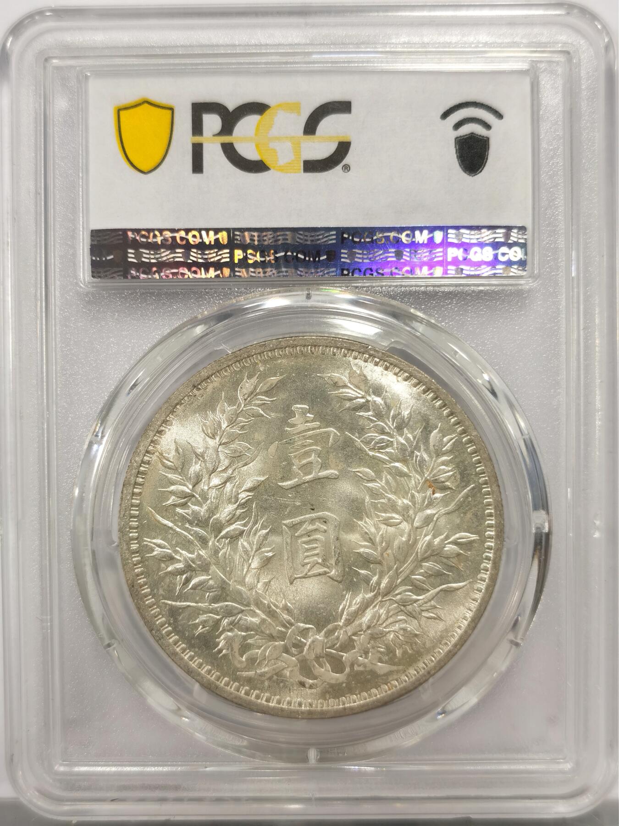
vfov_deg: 35.5
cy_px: 413
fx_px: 1287
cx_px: 310
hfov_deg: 27.0
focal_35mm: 54
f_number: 16
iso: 80
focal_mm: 5.56
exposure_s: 1/100
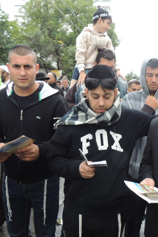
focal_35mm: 39
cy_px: 118
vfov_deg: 49.5
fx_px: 257
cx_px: 103
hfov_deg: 34.0
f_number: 3.1
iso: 100
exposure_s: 1/100
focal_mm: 4.9
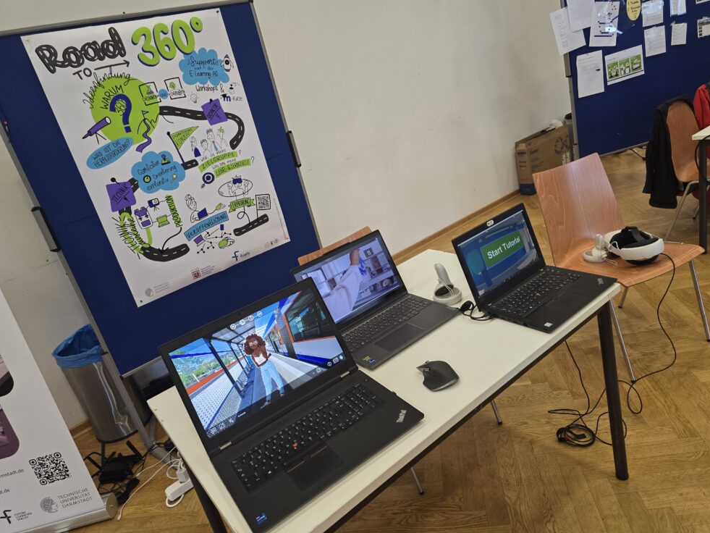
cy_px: 266
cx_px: 370
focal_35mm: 24
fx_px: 492
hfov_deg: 71.6
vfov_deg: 56.8
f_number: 1.7
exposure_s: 1/100
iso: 250
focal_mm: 6.3
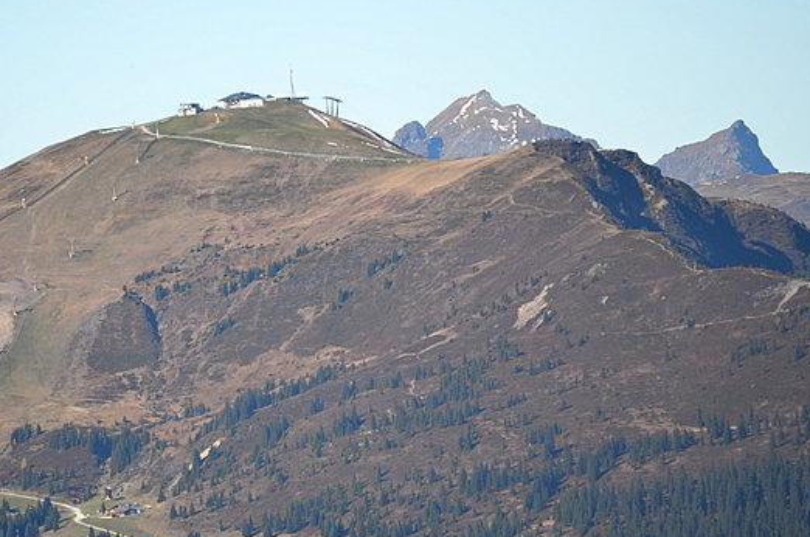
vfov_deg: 3.0
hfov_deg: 4.5
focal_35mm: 460
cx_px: 298
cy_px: 268
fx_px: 10331
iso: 200
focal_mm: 200
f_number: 6.3
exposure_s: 1/640
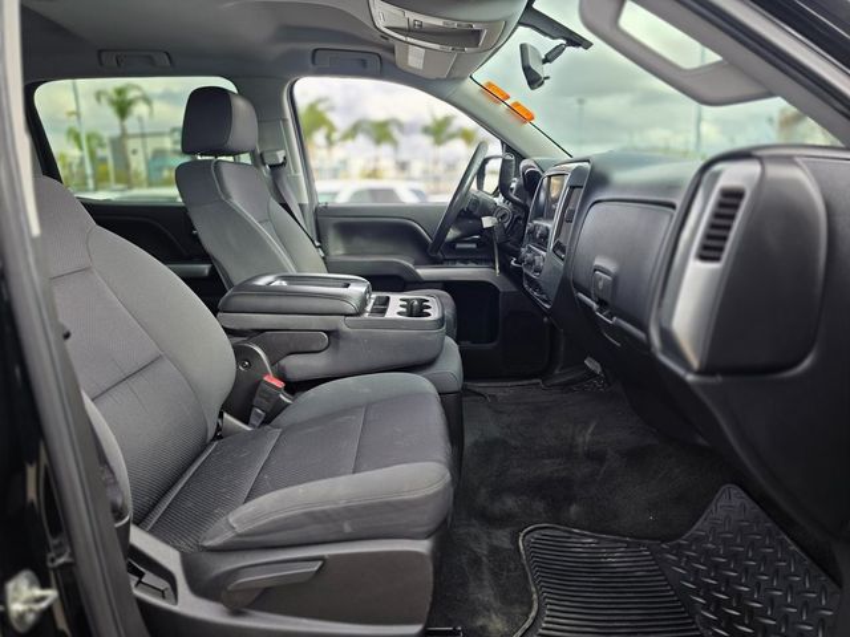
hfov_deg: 73.9
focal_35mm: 23
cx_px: 425
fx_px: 565
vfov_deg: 58.9
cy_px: 318
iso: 50
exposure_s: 1/359
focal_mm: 6.3
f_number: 1.7
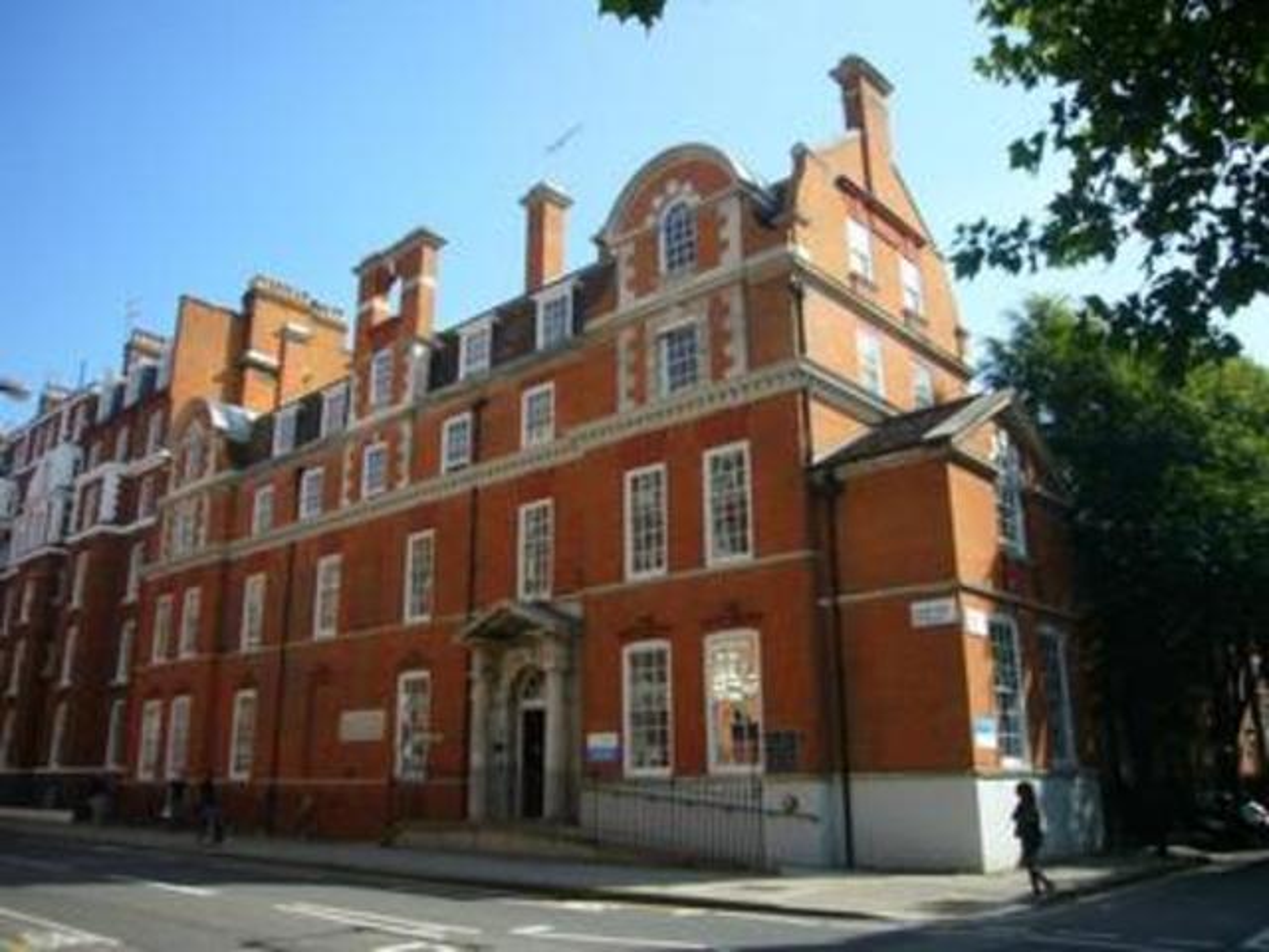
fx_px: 1026
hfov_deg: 63.4
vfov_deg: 49.7
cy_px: 476
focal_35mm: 28
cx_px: 634
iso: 80
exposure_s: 1/500
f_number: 2.8
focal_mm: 4.6
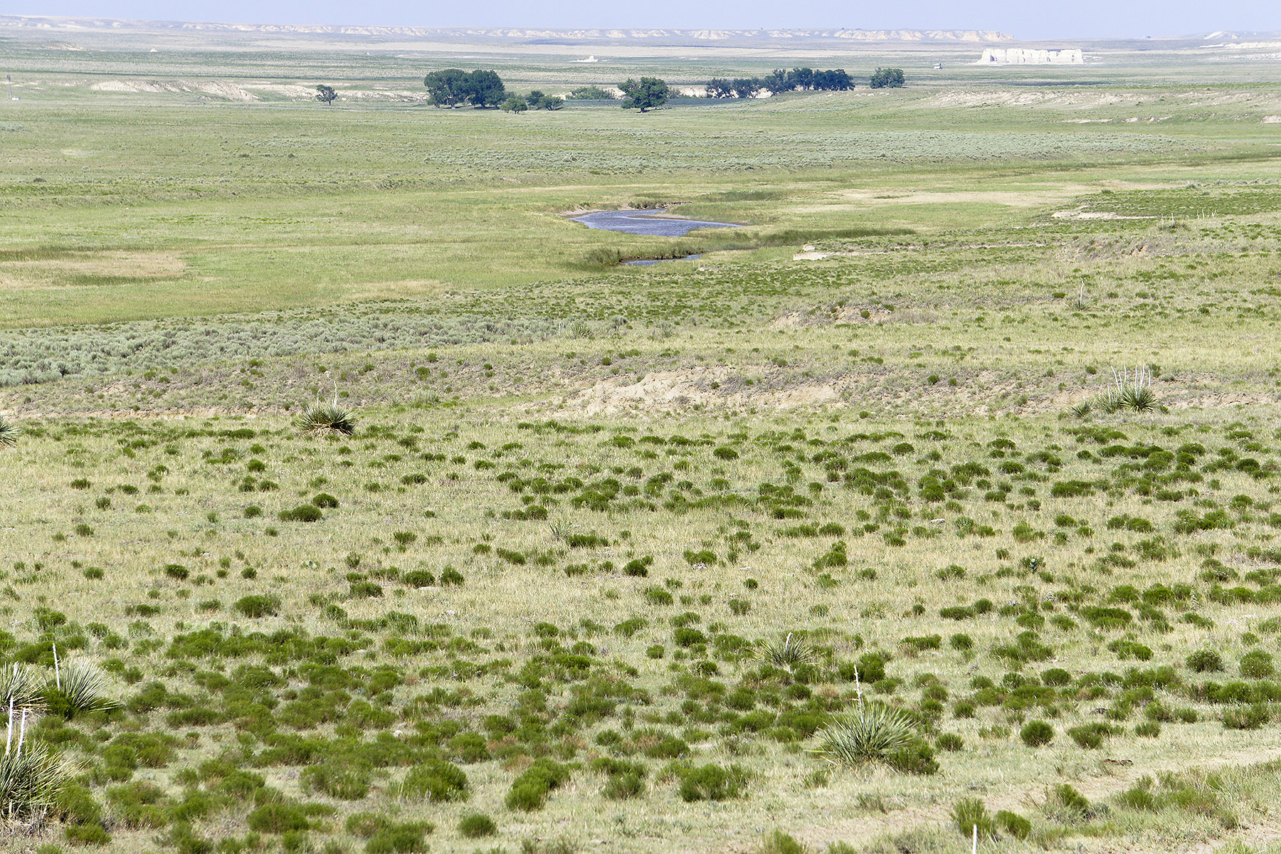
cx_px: 640
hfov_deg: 10.3
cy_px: 427
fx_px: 7098
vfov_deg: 6.9
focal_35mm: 200
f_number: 11
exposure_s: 1/320
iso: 200
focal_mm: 133
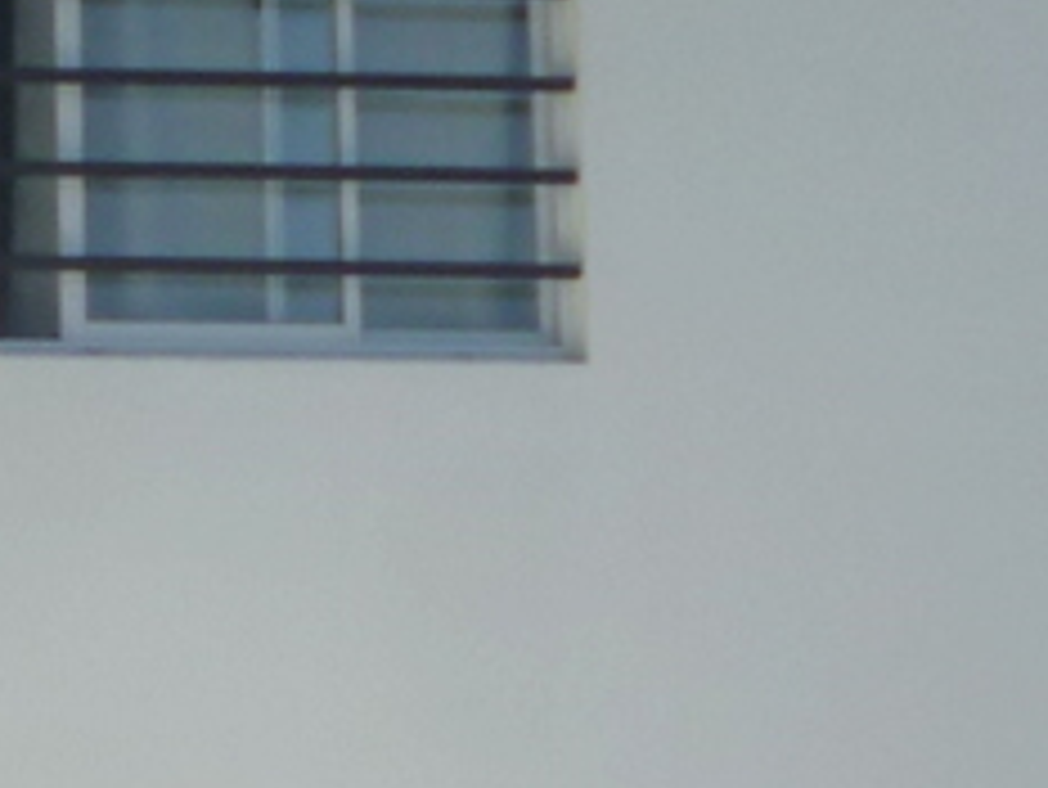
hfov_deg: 10.1
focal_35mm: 192
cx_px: -265
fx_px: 5816
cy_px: 554
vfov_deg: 7.7
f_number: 9
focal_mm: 5
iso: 100
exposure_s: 1/125
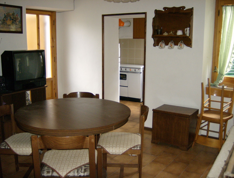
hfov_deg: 51.1
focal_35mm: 36
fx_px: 245
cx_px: 117
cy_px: 89
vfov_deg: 40.0
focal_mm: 6
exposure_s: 1/60
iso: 200
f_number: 2.8
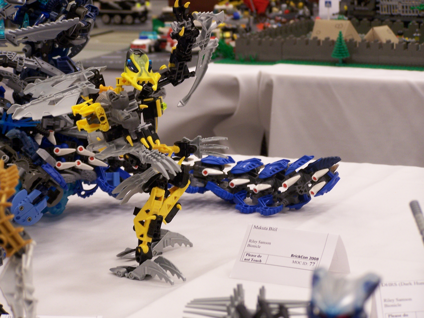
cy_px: 159
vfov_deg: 11.6
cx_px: 212
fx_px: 1568
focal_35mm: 128
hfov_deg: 15.4
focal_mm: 21.2
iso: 140
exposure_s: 1/20
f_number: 3.2
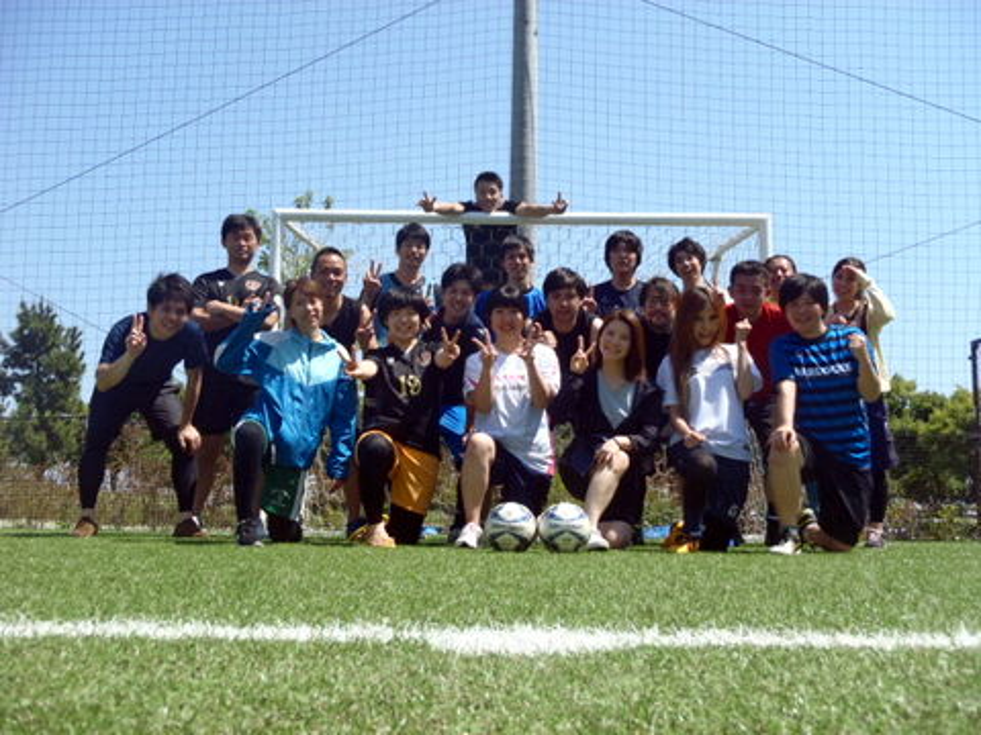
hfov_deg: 46.8
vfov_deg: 36.0
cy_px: 368
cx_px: 490
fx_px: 1134
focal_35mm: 40
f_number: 13
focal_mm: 7.28
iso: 160
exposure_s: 1/80
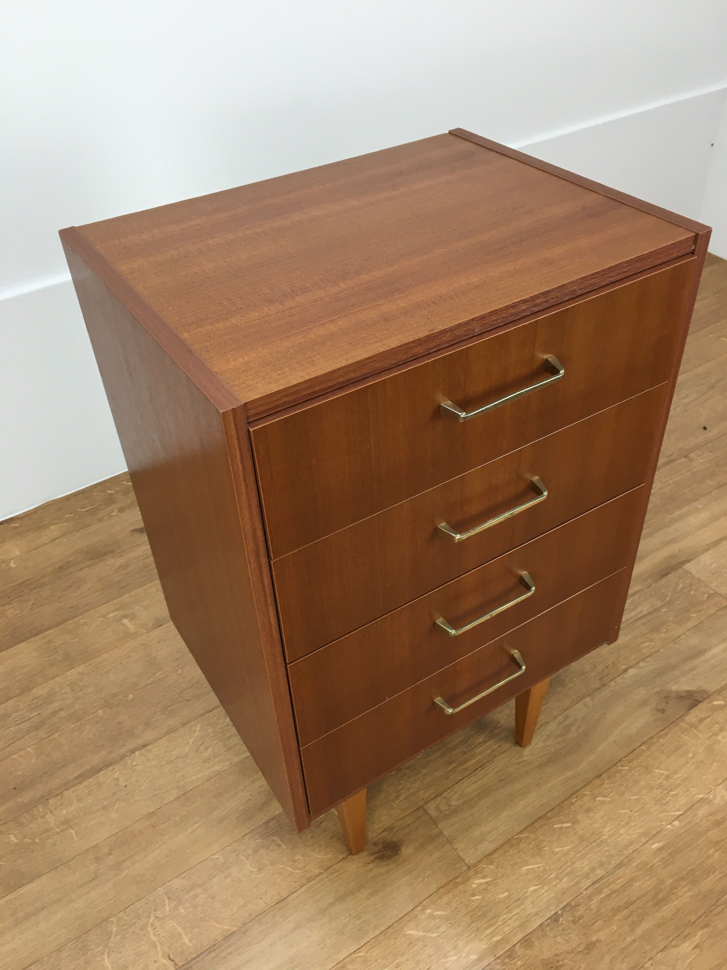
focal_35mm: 29
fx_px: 812
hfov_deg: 48.2
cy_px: 485
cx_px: 364
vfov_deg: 61.7
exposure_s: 1/33
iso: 32
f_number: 2.2
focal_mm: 4.15
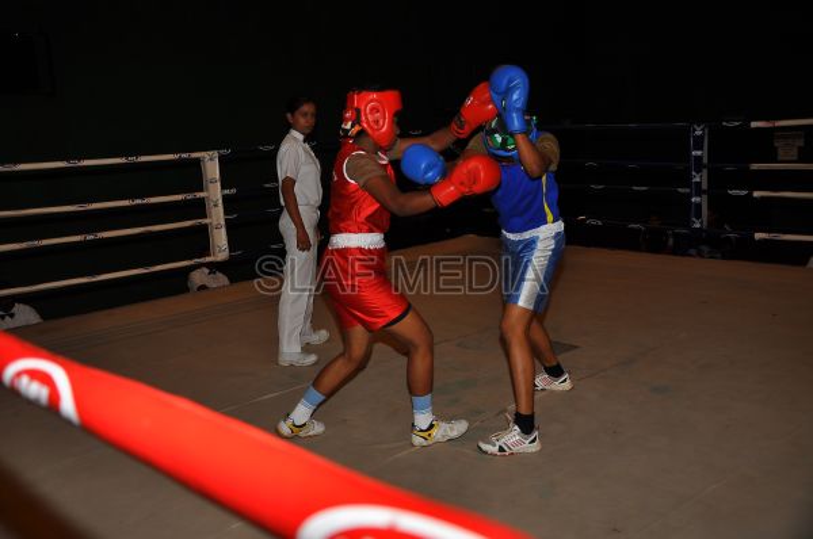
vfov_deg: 35.4
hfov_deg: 51.4
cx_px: 406
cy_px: 270
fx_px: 846
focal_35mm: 38
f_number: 4.8
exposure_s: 1/90
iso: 200
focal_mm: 25
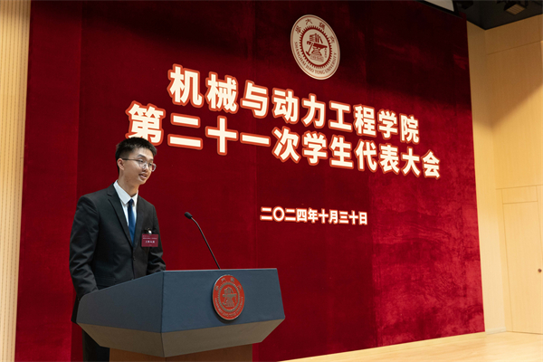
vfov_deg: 34.2
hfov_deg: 49.6
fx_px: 588
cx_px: 272
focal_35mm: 39
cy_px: 181
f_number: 4.5
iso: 1250
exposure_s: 1/60
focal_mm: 26
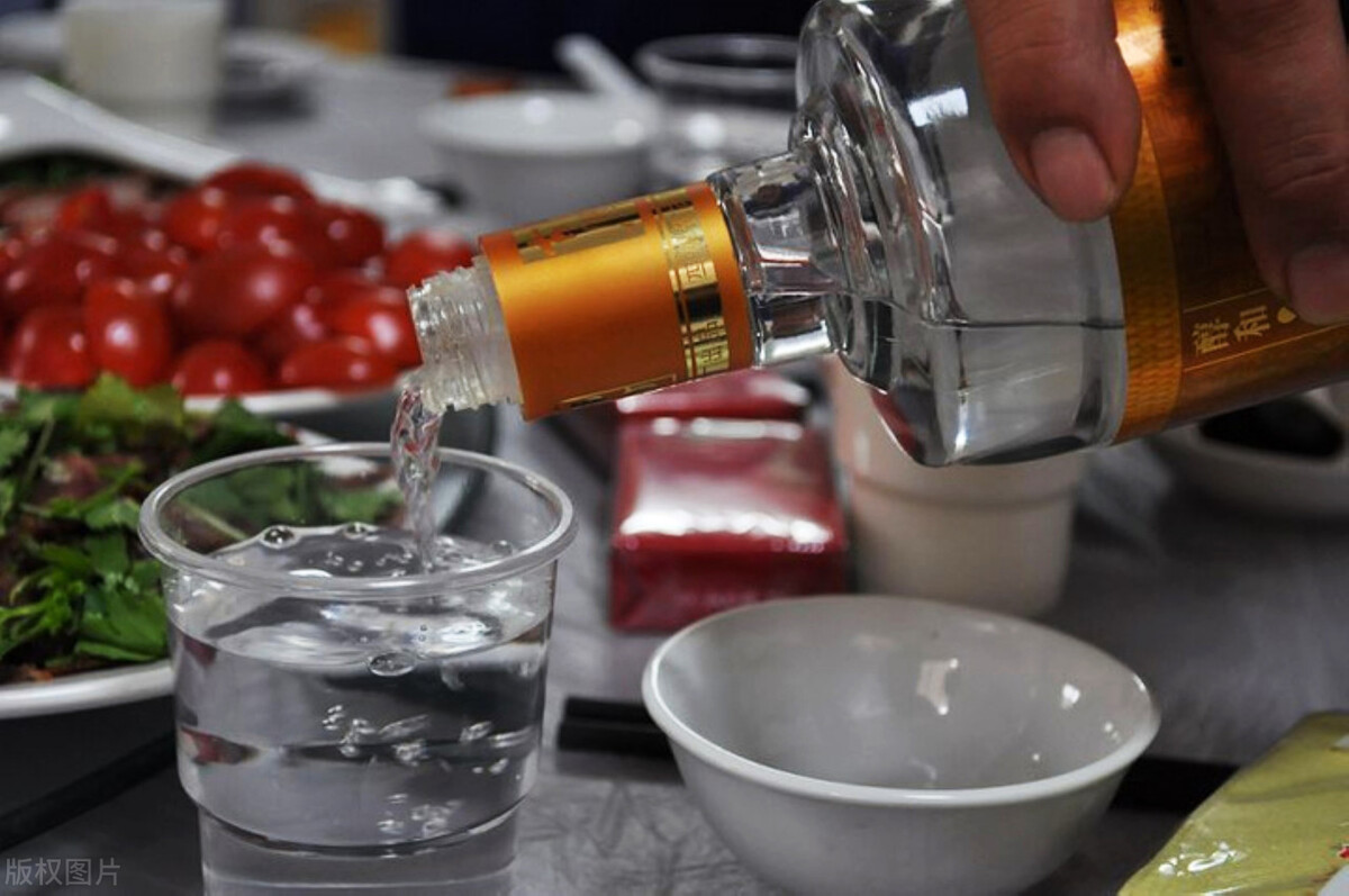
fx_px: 2582
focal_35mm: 69
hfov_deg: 29.3
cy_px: 448
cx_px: 674
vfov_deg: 19.7
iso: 1000
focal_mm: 46
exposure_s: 1/80
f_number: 5.3
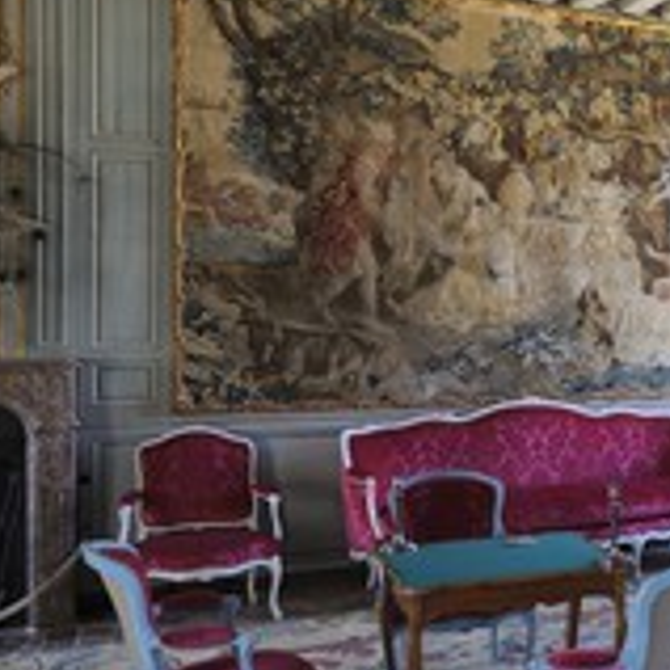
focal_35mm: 54
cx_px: 843
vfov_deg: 31.6
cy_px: 324
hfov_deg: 27.2
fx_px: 1182
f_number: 5.6
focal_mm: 24
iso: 800
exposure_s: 1/40
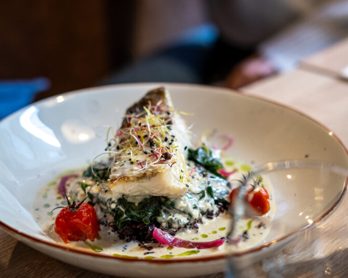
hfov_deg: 26.8
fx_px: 731
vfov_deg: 21.5
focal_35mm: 71
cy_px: 155
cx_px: 174
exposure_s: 1/50
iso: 640
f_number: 2.8
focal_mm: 50
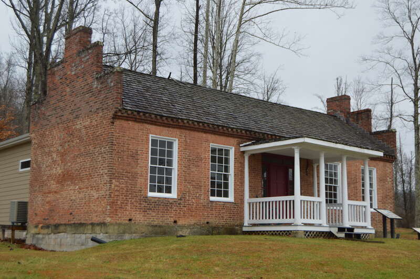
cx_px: 210
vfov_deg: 28.0
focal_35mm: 48
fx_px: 560
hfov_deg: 41.1
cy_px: 140
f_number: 5.6
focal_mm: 32
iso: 180
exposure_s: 1/125
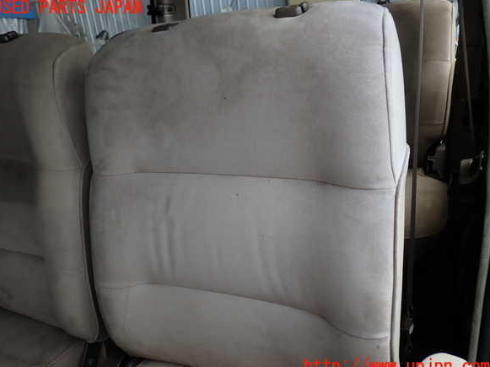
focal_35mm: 31
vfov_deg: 45.4
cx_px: 241
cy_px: 187
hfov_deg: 58.4
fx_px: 439
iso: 100
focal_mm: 5.4
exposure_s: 1/80
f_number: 2.3
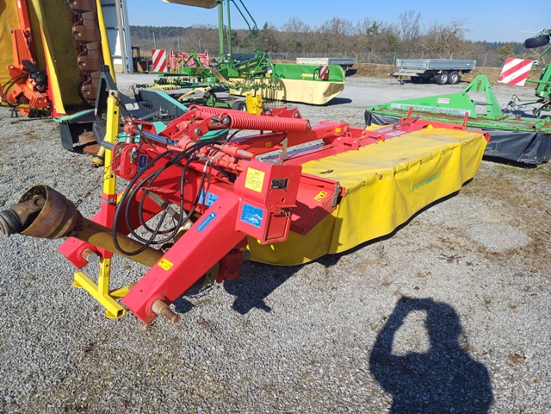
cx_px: 276
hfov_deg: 69.4
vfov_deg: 54.9
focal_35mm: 25
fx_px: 398
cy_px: 207
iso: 50
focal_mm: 4.65
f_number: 1.8
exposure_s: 1/1178
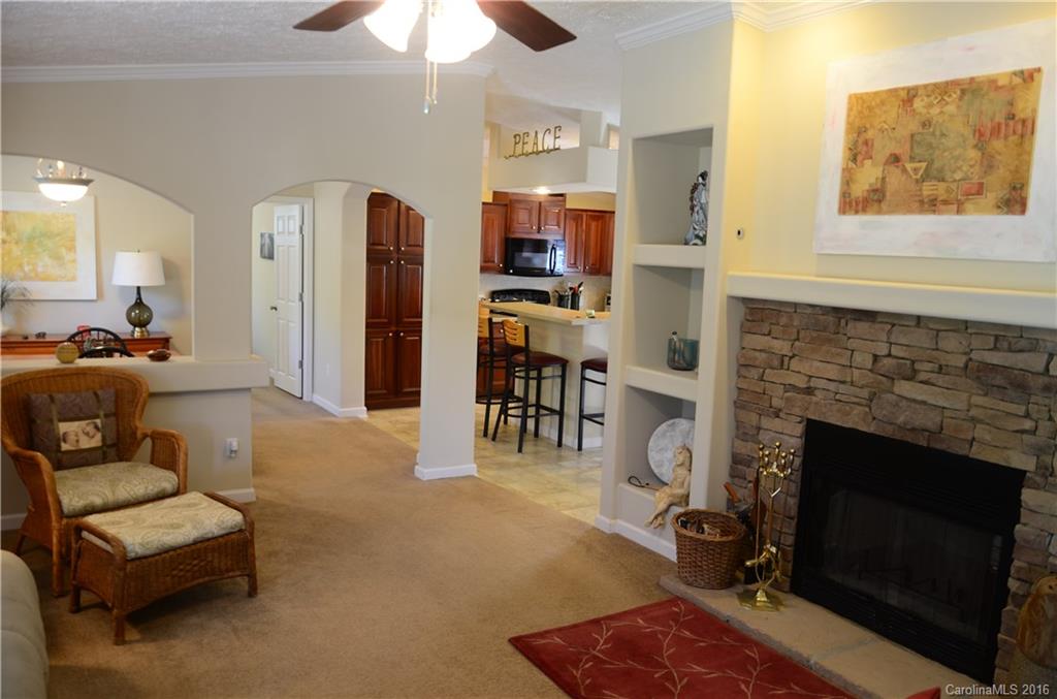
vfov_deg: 47.7
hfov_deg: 67.5
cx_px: 528
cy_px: 350
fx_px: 791
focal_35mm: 27
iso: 100
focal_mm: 18
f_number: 3.5
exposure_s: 1/4
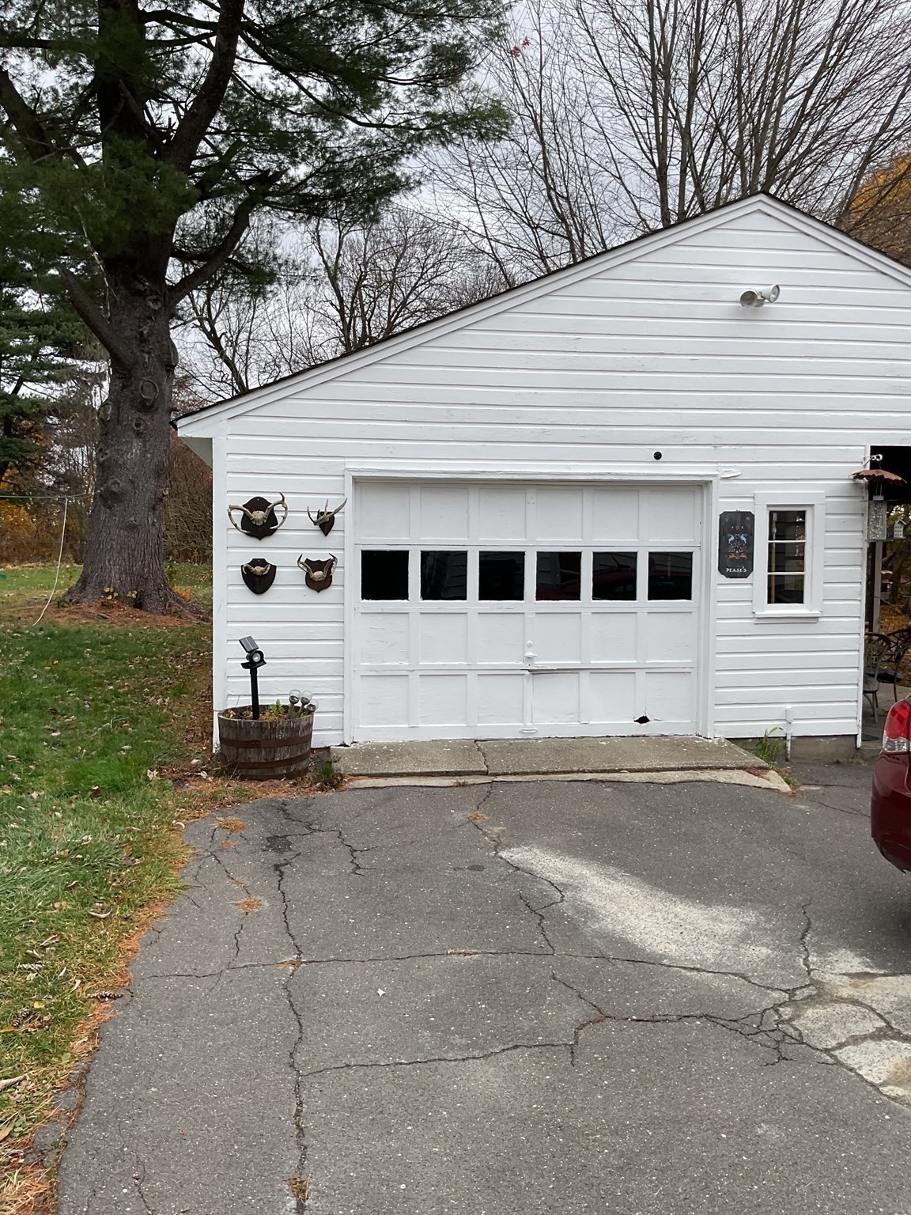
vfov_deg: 61.7
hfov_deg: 48.2
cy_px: 608
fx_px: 1018
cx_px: 456
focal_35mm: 29
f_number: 1.8
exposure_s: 1/428
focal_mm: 3
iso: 16
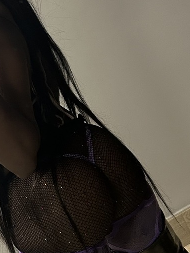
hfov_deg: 17.9
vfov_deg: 23.8
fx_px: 600
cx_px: 47
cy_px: 140
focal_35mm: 82
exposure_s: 1/60
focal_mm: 5.7
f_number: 1.5
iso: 320
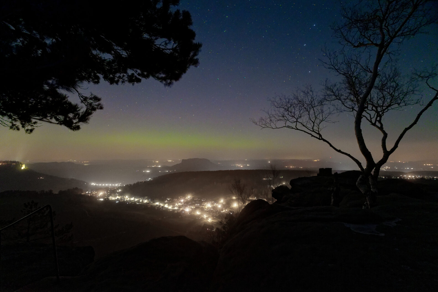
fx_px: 170
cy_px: 146
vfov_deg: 81.2
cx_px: 219
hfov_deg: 104.3
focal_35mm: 14
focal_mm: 14
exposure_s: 15
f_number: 4
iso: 2000
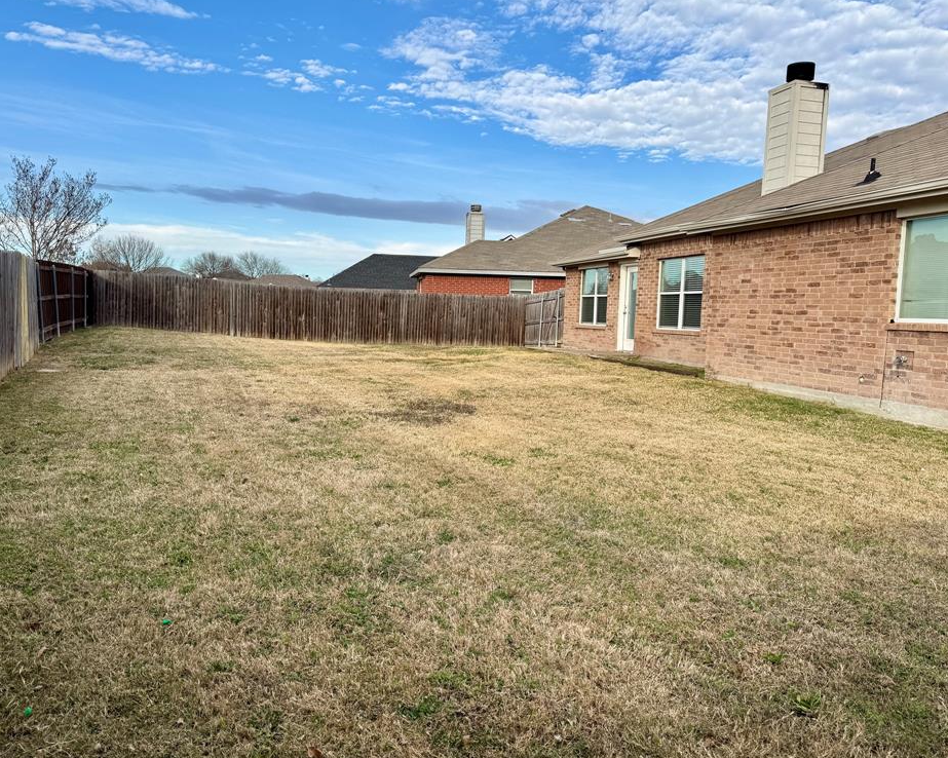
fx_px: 729
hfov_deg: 66.0
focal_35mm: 26
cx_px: 443
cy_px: 372
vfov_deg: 54.9
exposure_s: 1/2710
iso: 80
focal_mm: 6.76
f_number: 1.78
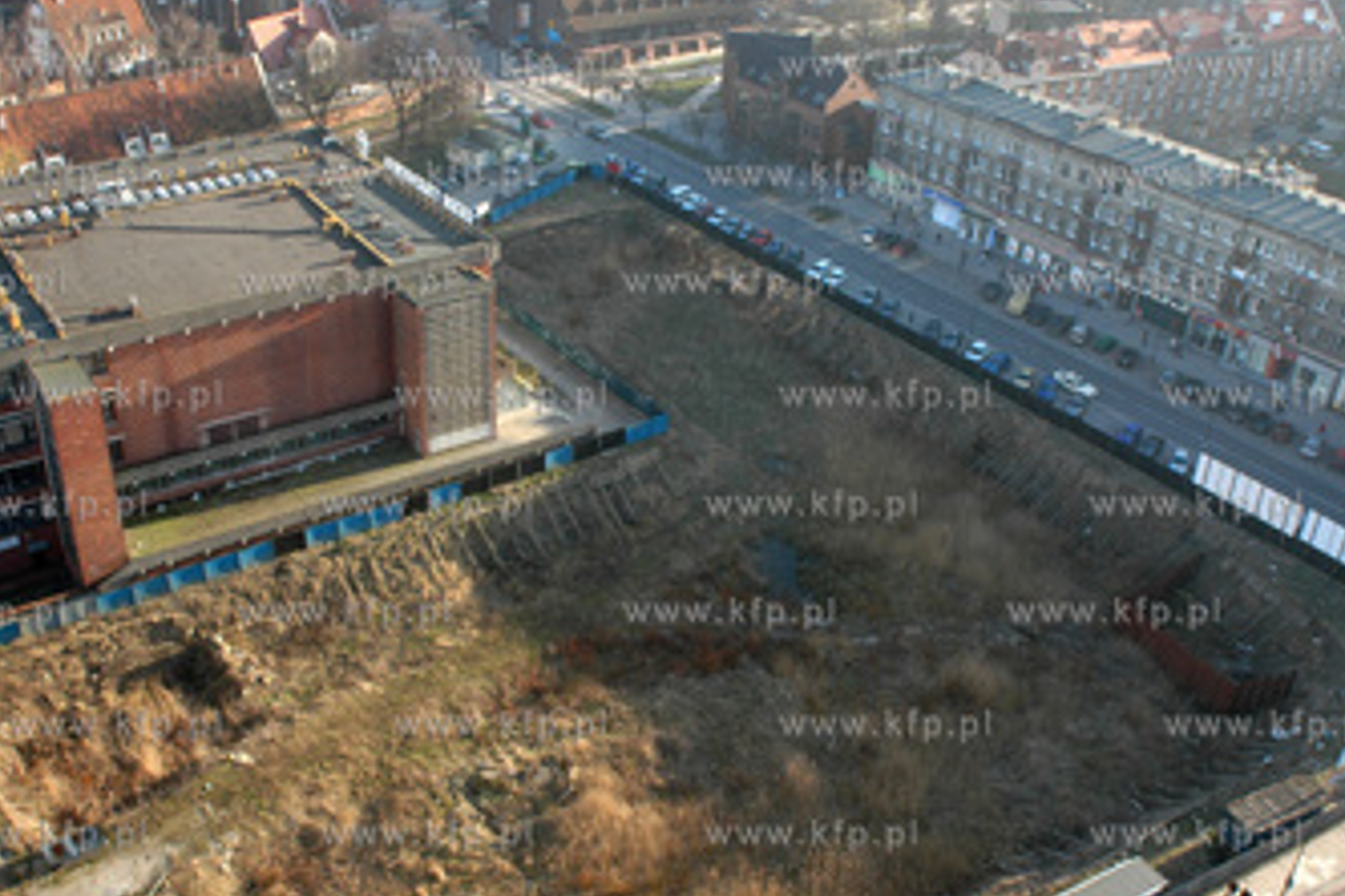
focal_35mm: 36
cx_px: 642
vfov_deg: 36.9
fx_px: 1345
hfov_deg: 53.1
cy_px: 448
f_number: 8
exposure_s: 1/125
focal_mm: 20
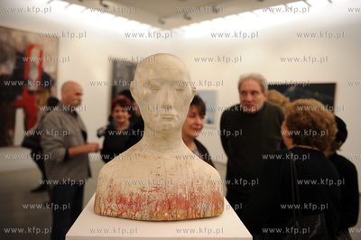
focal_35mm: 29
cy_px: 120
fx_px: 291
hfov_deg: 63.7
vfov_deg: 44.9
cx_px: 180
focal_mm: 29
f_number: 2.8
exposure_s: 1/200
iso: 800
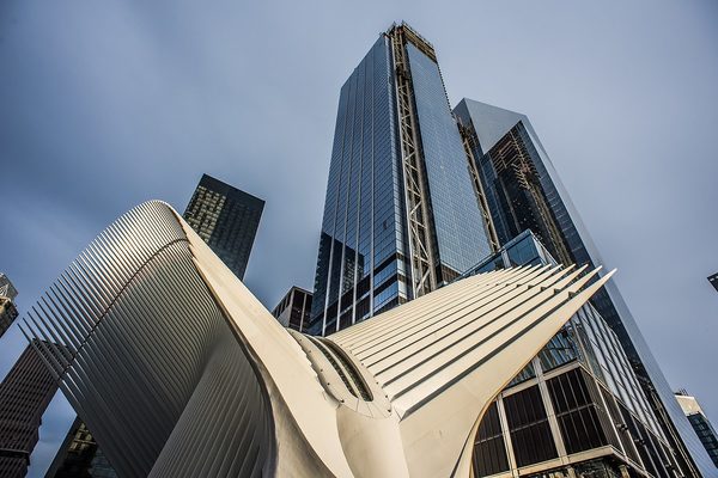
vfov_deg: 61.9
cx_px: 359
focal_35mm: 20
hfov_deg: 84.0
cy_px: 239
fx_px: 399
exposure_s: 1/640
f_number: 8
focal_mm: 20
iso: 100
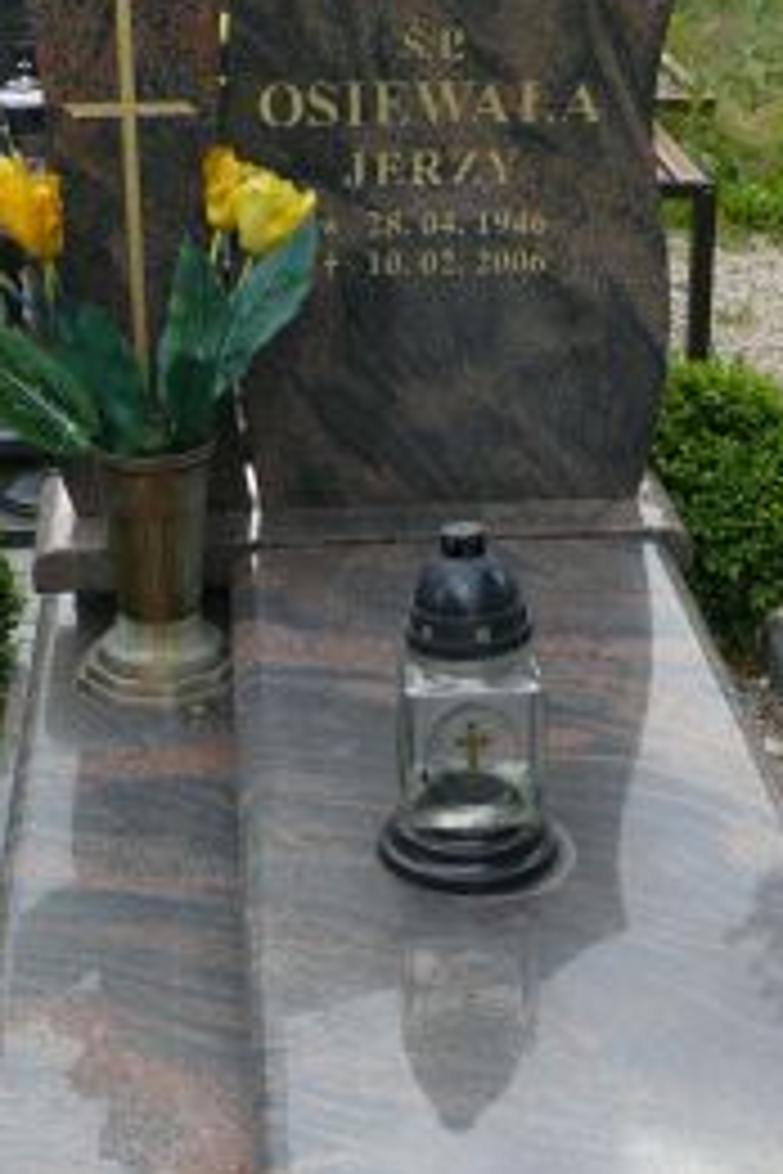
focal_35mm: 67
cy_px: 877
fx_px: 2186
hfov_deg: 20.3
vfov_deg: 29.6
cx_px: 486
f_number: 4
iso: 100
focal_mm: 7.4
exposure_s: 1/200
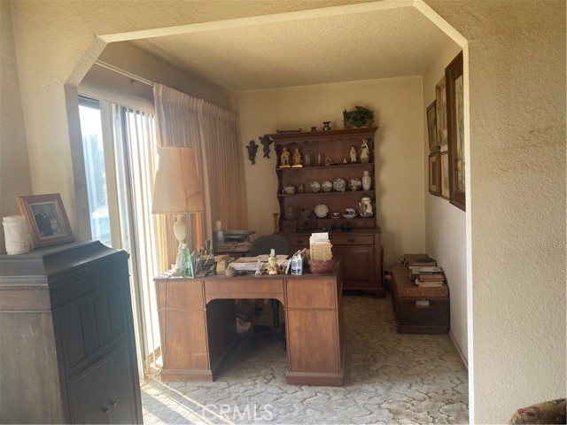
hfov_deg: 67.3
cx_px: 284
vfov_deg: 53.1
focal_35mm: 26
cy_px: 212
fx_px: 426
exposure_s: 1/121
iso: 32
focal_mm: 4.25
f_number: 1.8
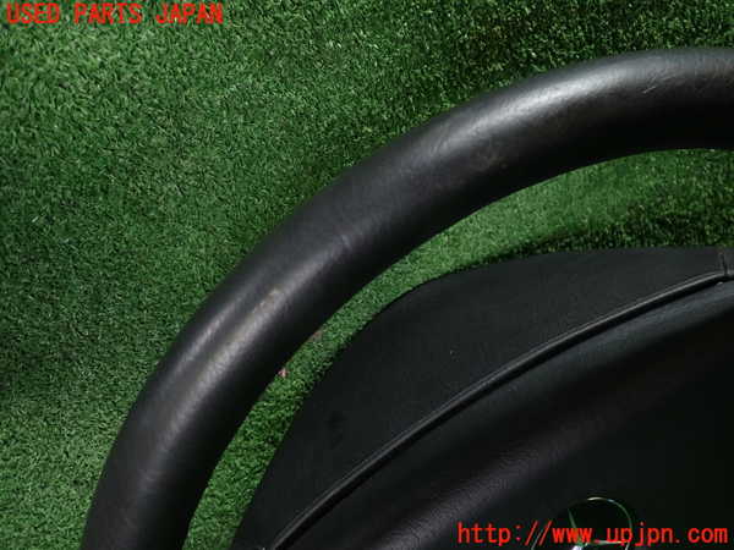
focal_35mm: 30
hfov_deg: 60.0
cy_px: 275
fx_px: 636
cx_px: 367
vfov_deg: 46.8
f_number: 2.3
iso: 200
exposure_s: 1/30
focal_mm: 5.4
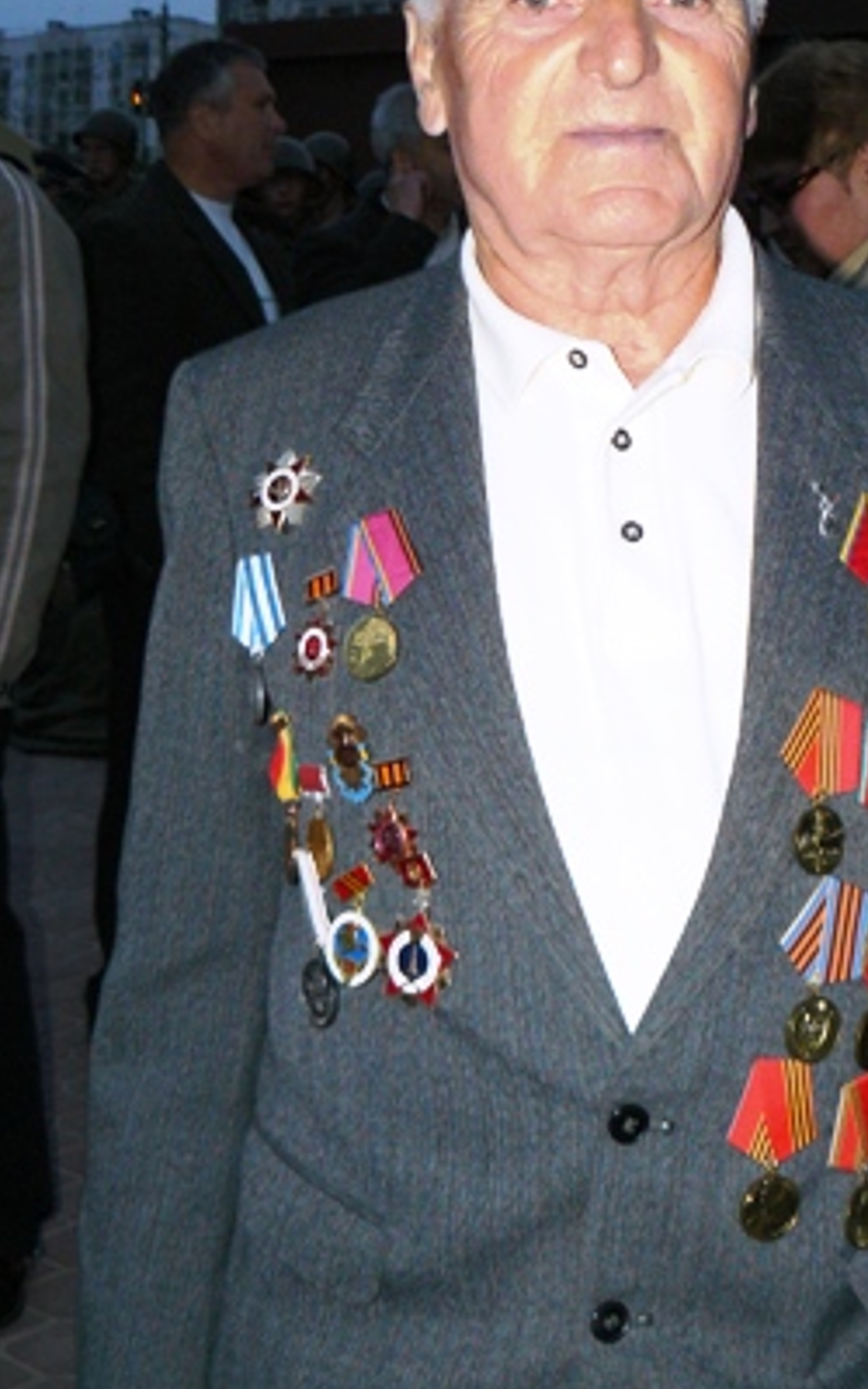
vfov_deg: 33.0
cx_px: 590
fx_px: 2309
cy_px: 389
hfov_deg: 21.2
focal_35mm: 61
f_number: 2.8
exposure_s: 1/30
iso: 100
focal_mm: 6
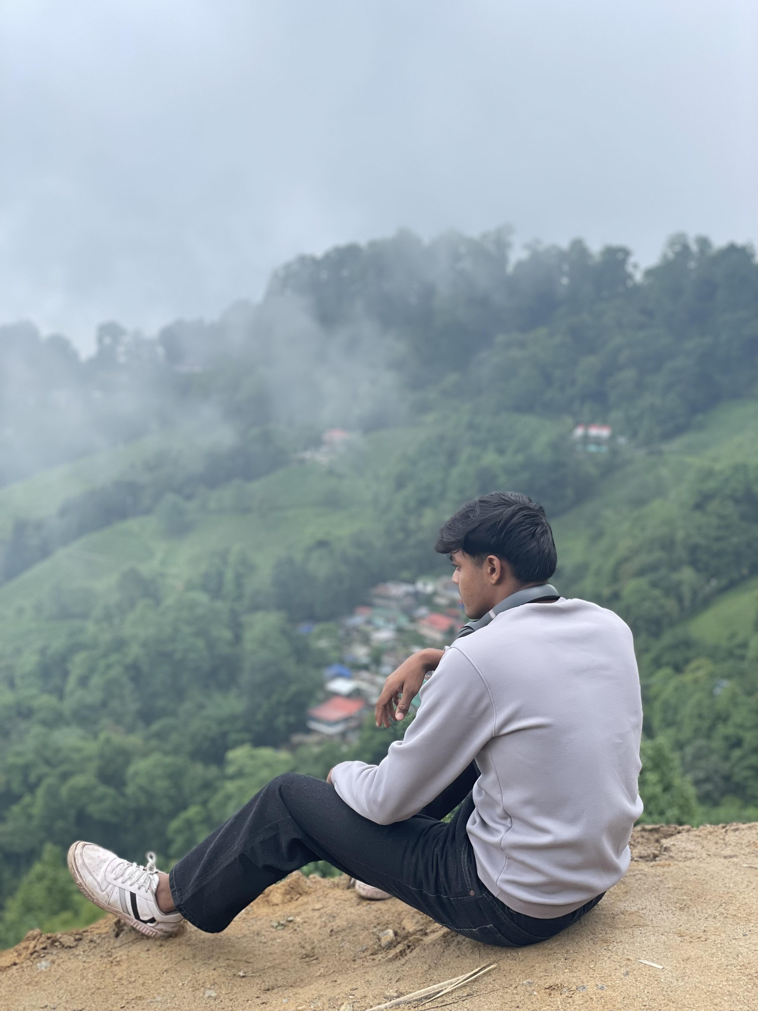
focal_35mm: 52
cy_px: 506
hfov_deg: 28.0
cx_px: 379
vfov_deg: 36.8
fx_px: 1518
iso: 32
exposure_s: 1/959
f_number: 2
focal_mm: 6
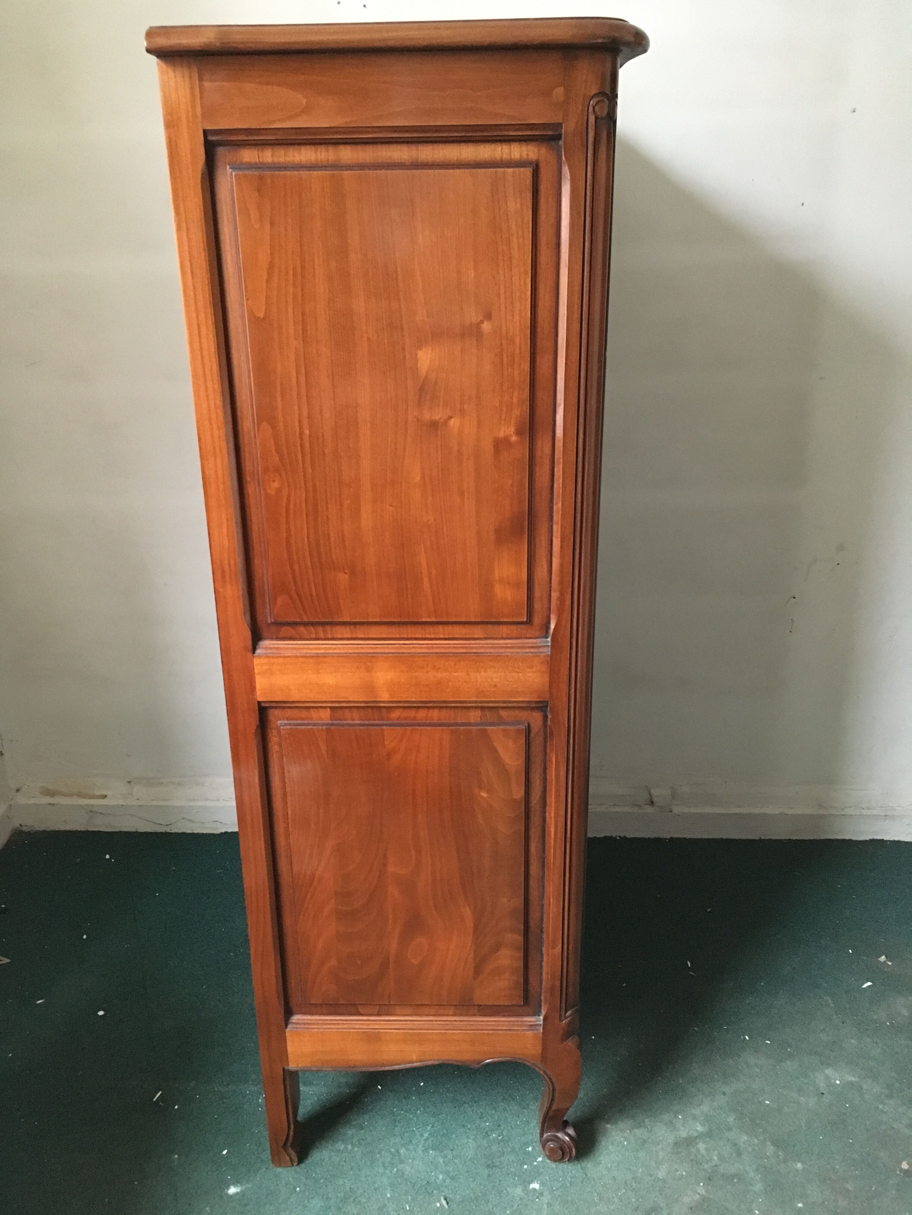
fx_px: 1019
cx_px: 456
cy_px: 608
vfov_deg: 61.7
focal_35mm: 29
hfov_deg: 48.2
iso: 320
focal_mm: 4.15
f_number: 2.2
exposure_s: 1/17
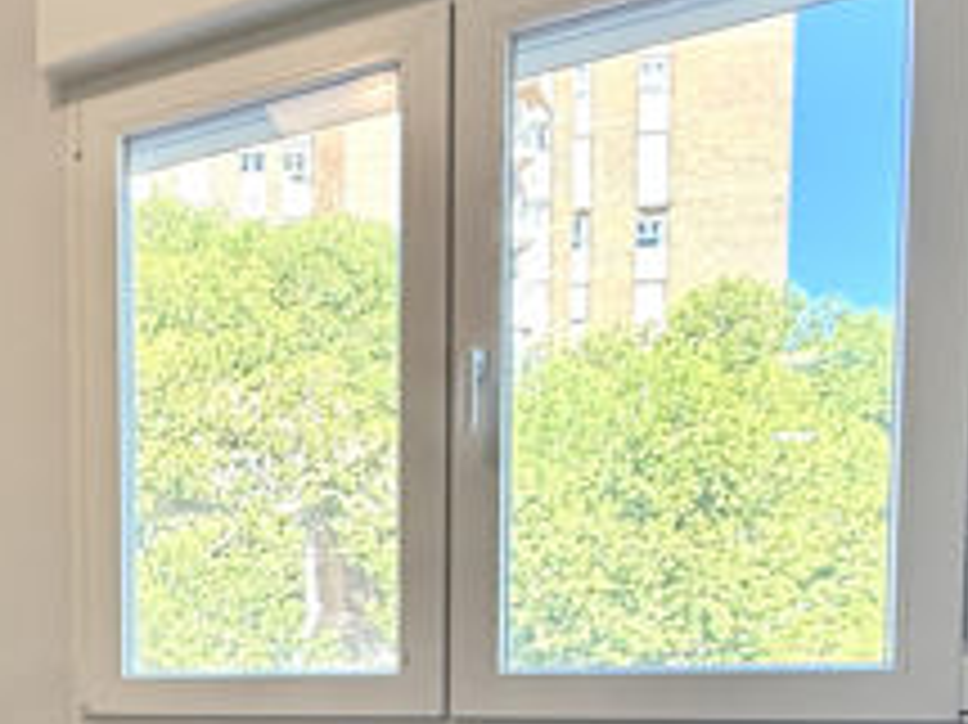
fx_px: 1286
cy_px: 746
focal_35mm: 46
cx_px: -56
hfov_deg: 36.0
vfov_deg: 29.2
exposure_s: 1/99
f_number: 2.2
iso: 125
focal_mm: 2.22
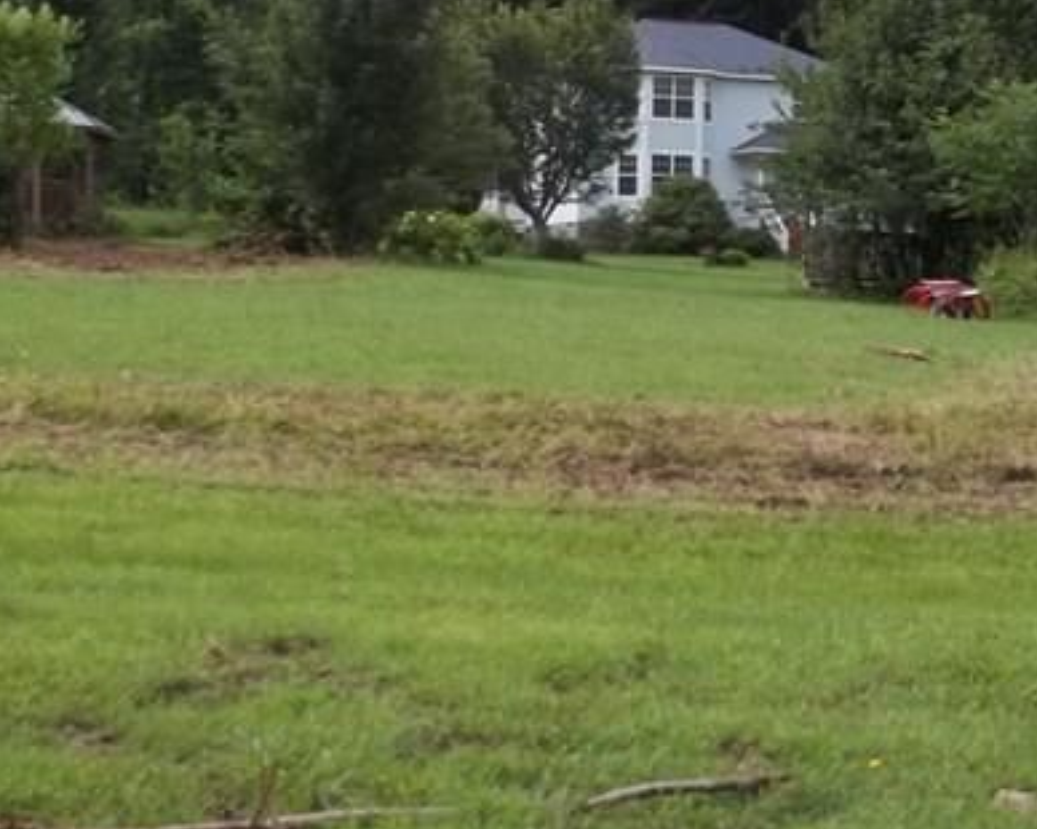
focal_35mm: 85
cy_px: 340
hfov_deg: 22.5
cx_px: 588
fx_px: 2607
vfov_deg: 18.0
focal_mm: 5.9
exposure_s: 1/100
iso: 64
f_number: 8
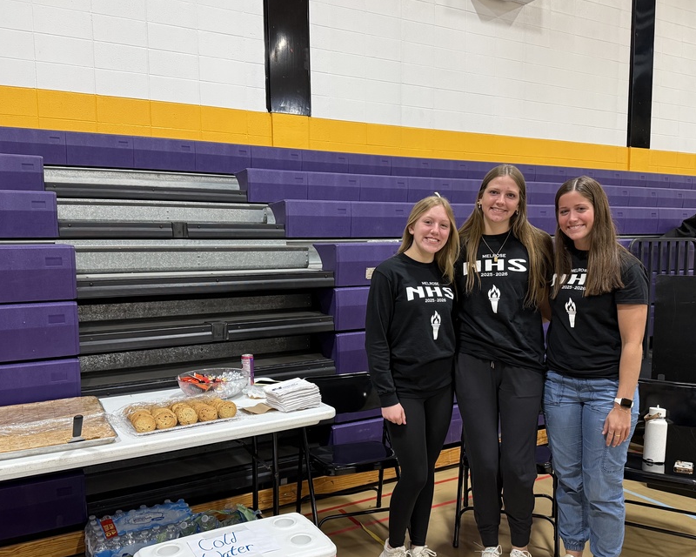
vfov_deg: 48.4
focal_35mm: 30
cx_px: 345
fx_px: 618
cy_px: 308
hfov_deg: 58.8
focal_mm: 6.76
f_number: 1.78
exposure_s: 1/60
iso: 320
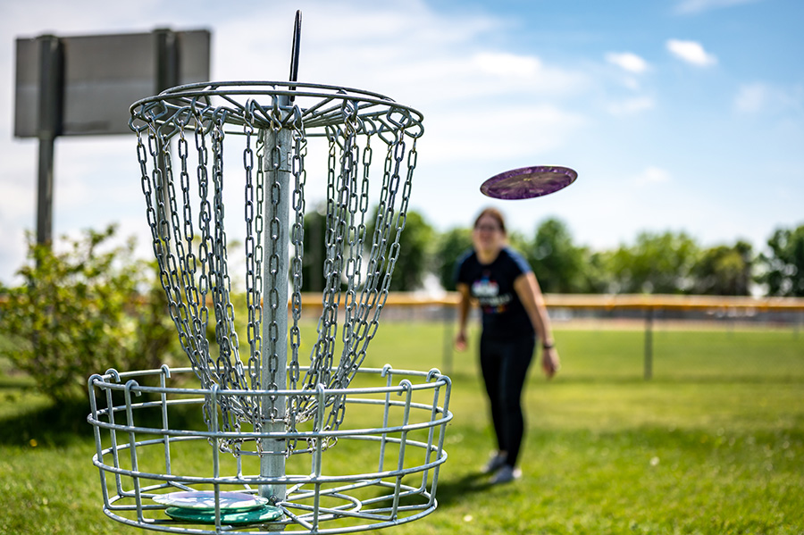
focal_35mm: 50
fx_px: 1116
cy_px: 268
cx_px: 402
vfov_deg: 27.0
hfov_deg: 39.6
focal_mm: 50
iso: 100
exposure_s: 1/8000
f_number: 1.8
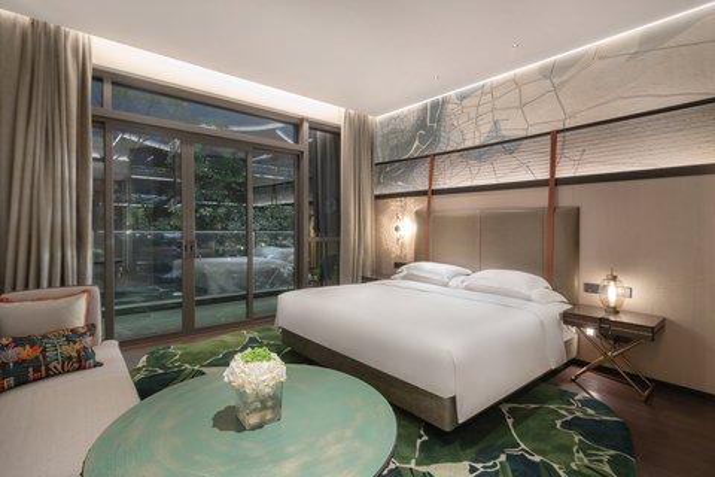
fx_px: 338
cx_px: 358
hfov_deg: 93.3
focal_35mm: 17
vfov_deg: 70.4
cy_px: 238
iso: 100
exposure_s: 5
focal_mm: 17
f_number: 9
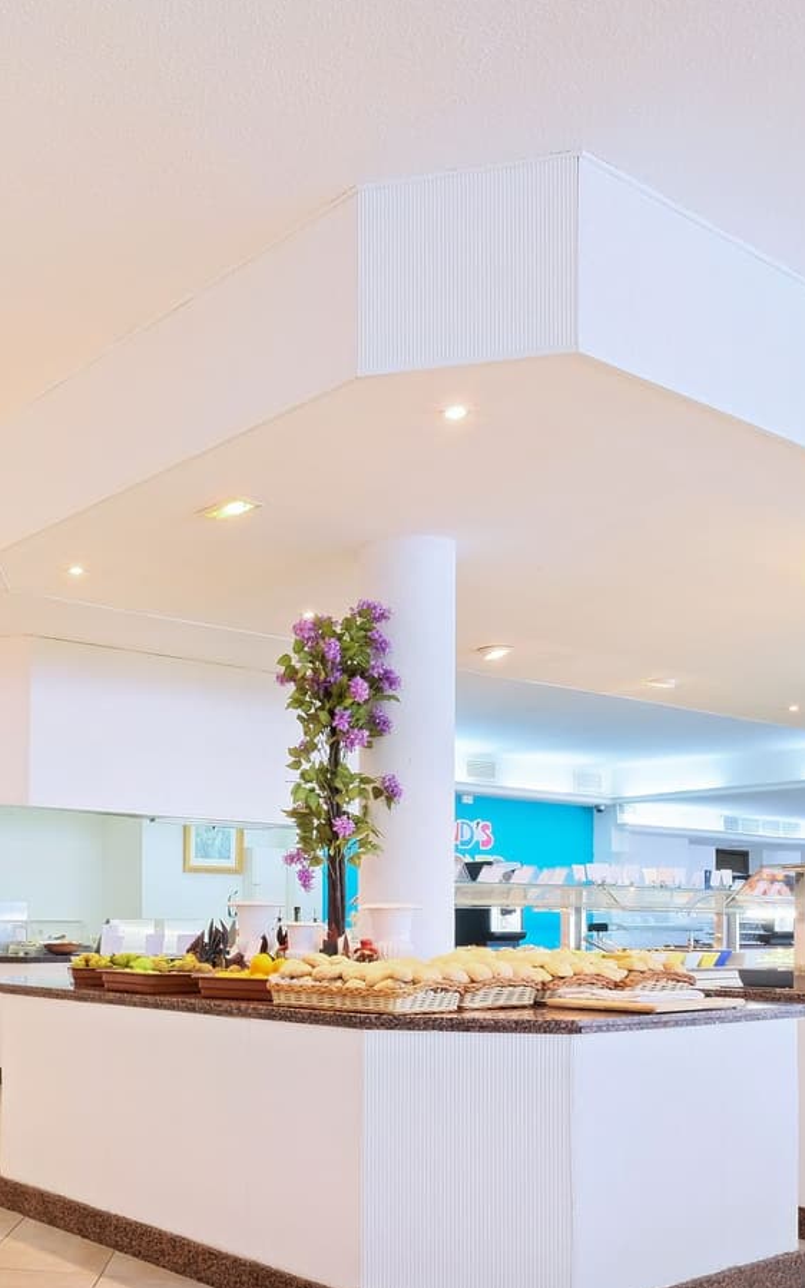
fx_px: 1193
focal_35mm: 34
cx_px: 33
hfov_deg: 34.5
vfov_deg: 54.7
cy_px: 922
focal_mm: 10
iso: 800
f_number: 13
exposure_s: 1/3
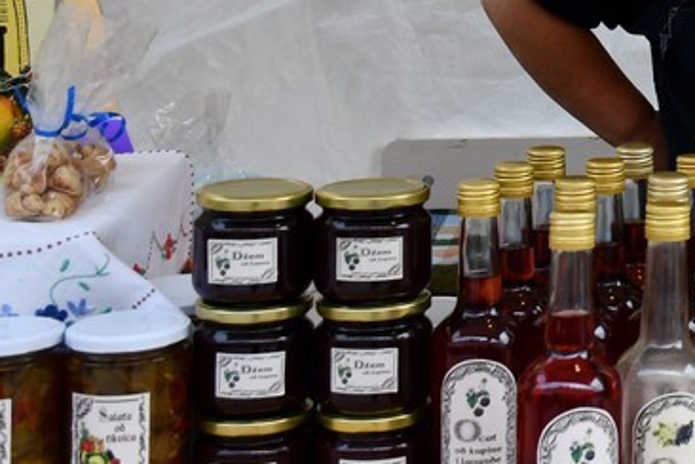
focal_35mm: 95
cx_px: 915
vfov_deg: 13.9
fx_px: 1834
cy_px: -132
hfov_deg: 19.7
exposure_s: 1/250
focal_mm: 23
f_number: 5.6
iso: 400
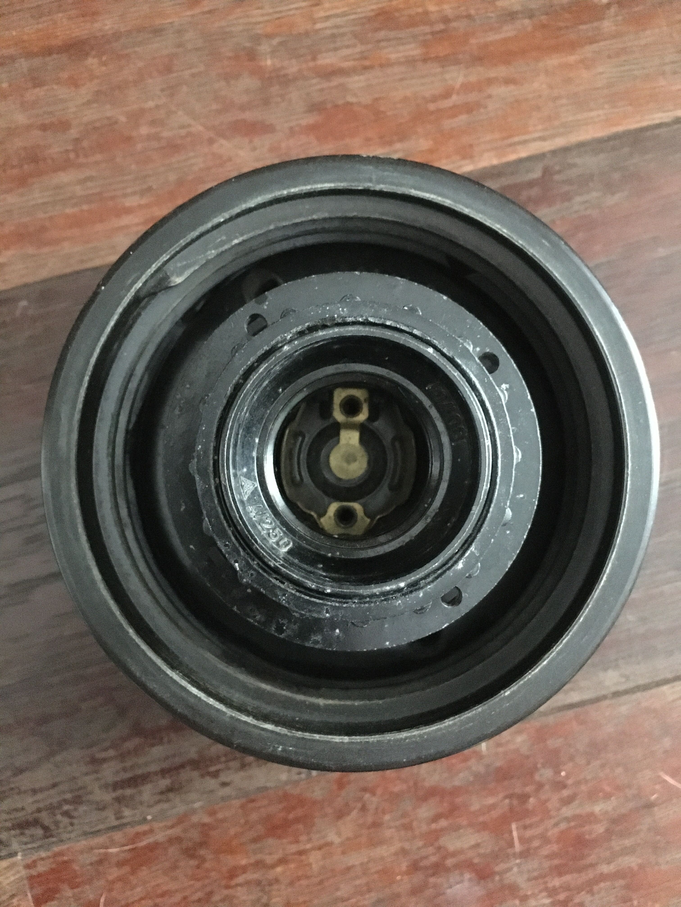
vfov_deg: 61.7
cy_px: 454
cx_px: 340
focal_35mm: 29
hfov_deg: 48.2
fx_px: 761
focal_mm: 4.15
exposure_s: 1/17
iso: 1600
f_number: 2.2
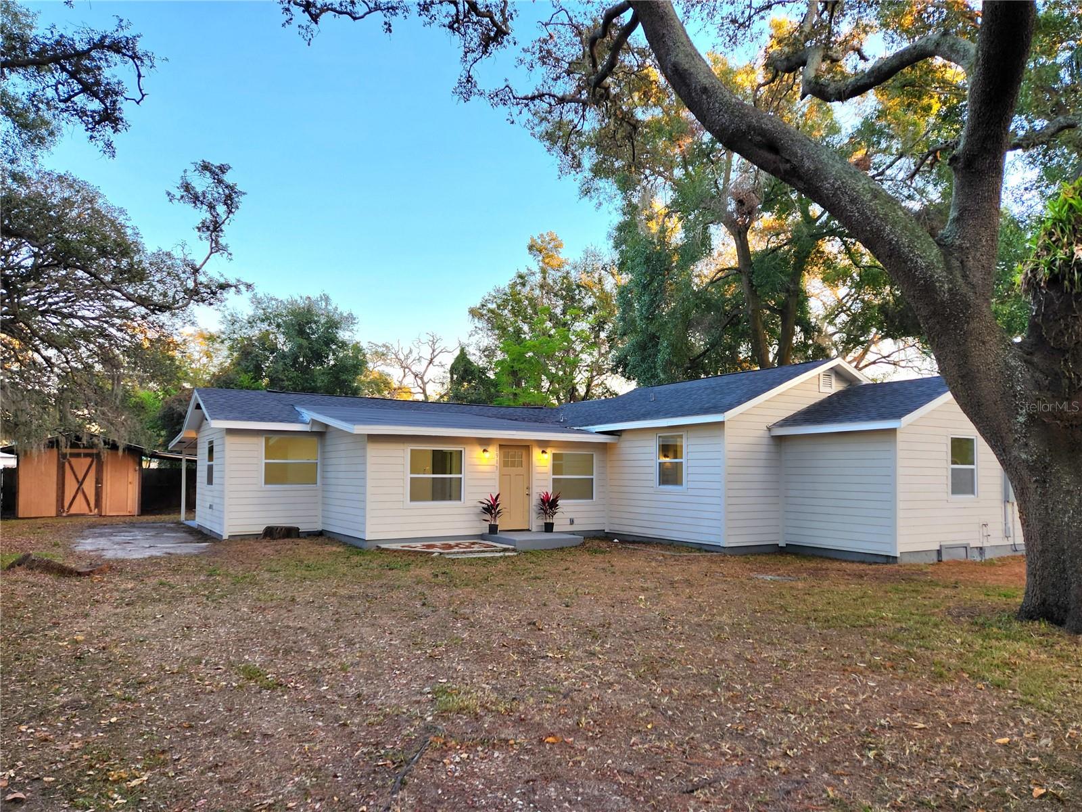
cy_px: 406
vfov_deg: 58.9
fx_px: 719
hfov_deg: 73.9
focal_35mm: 23
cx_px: 541
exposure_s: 1/182
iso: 80
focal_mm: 5.4
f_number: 1.8
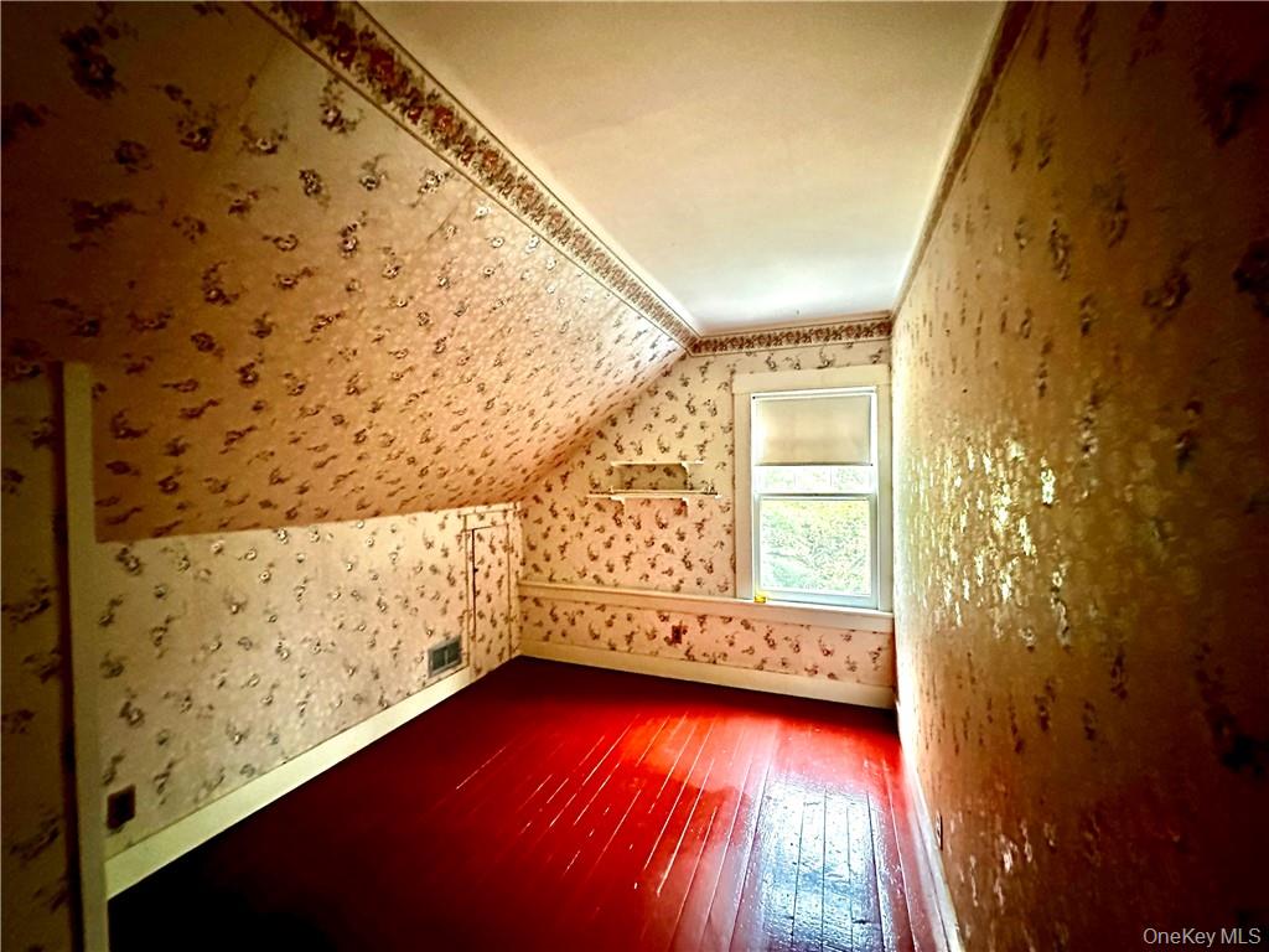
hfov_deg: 102.1
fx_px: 513
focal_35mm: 14
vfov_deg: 85.7
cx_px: 634
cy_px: 476
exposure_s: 1/48
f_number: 2.2
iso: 1250
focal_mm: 2.22
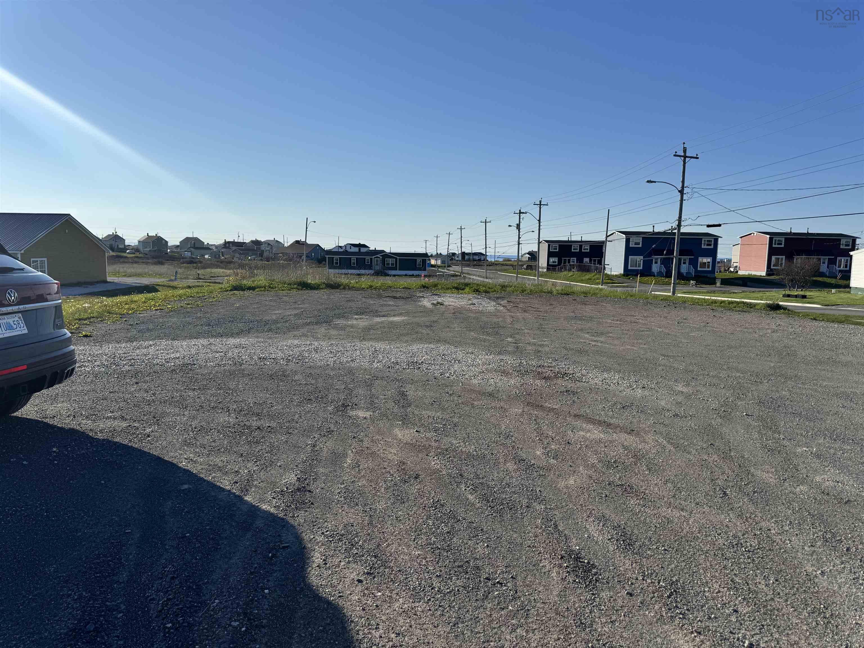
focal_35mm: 24
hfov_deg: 71.6
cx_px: 432
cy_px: 324
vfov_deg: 56.8
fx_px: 599
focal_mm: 6.76
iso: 80
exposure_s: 1/7937
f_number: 1.78
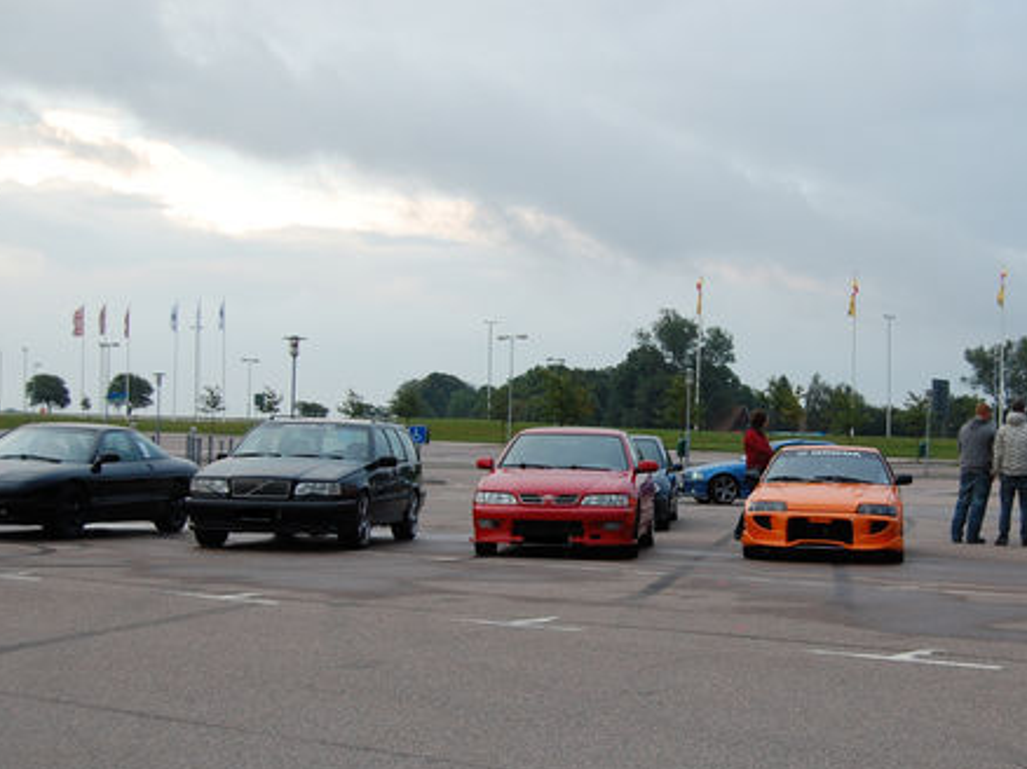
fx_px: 1749
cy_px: 457
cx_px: 694
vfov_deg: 24.8
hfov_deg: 32.4
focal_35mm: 59
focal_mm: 28
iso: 280
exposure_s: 1/125
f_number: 5.6
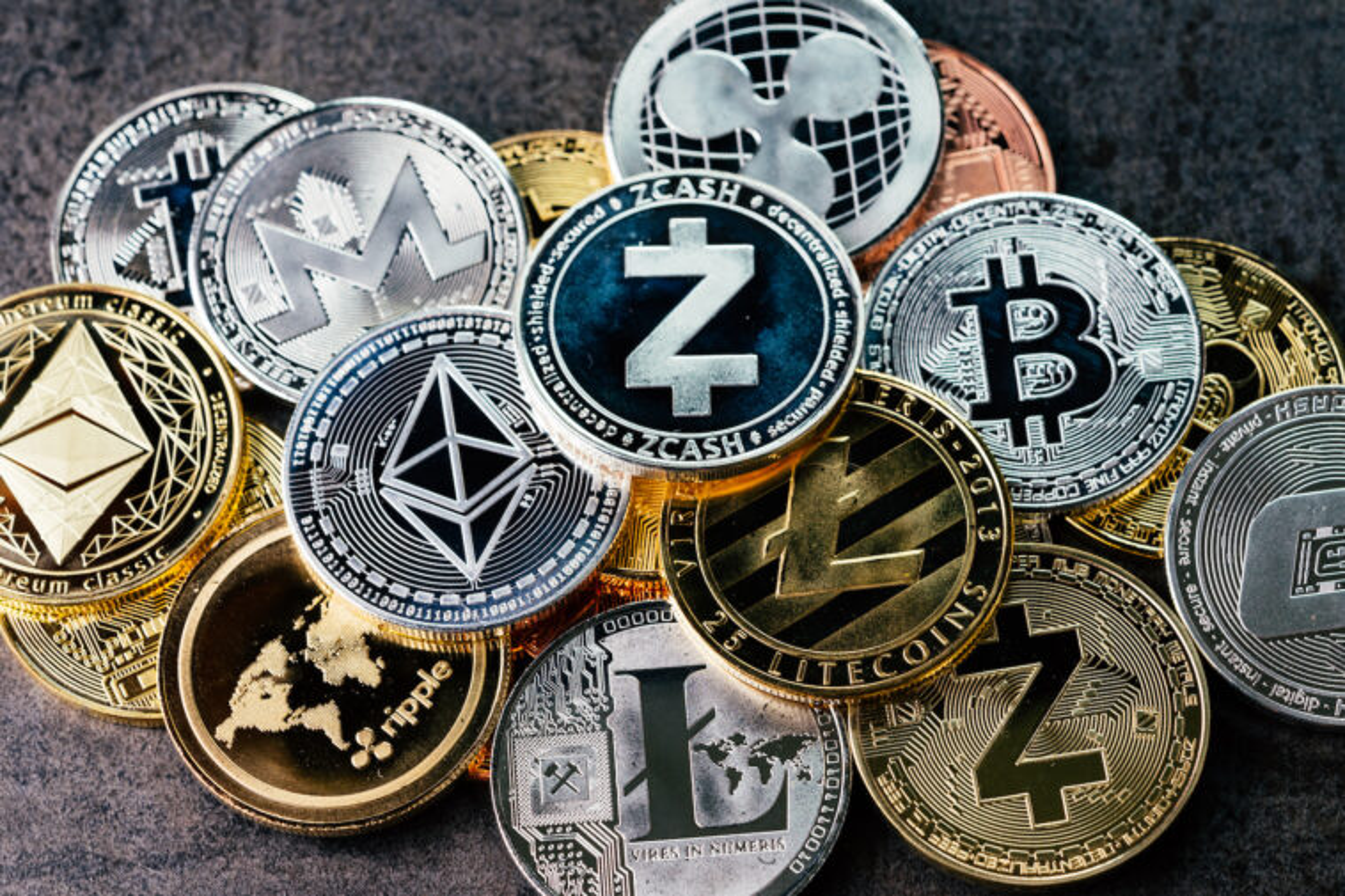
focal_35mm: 90
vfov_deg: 15.2
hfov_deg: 22.6
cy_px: 448
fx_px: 3362
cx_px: 672
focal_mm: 90
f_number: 8
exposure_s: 1/100
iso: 800
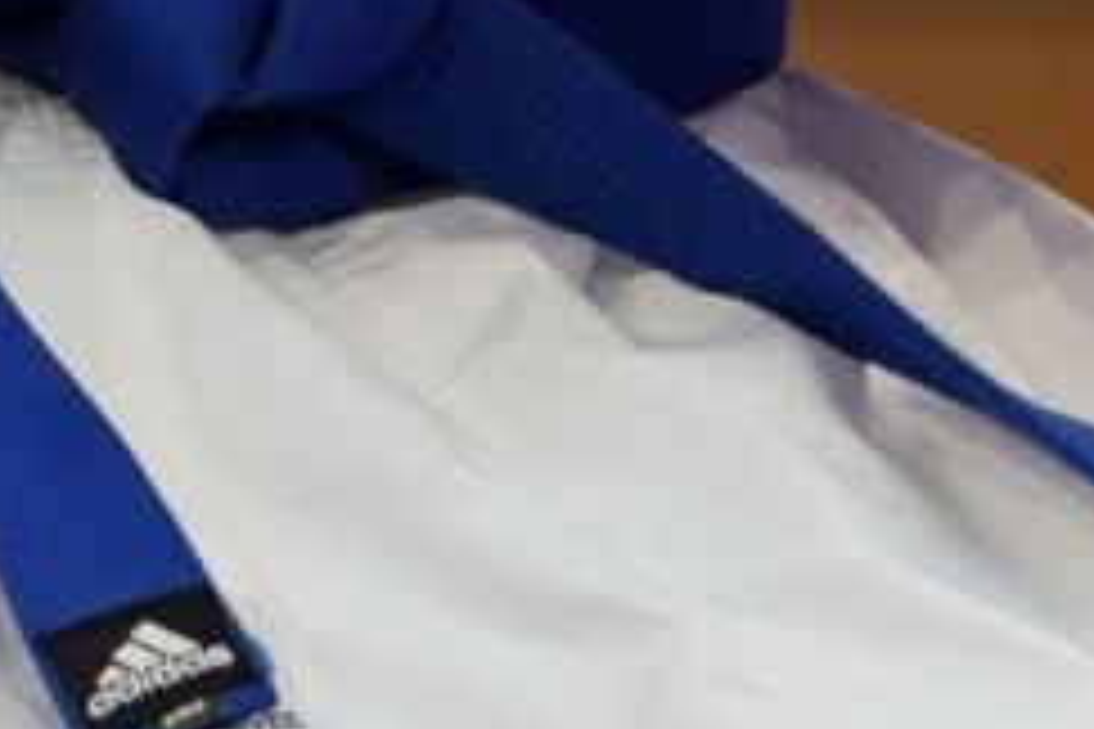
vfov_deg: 1.1
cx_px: -1076
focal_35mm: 1284
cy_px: -990
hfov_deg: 1.6
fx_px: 39016
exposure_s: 1/1000
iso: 1250
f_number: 2.8
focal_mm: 173
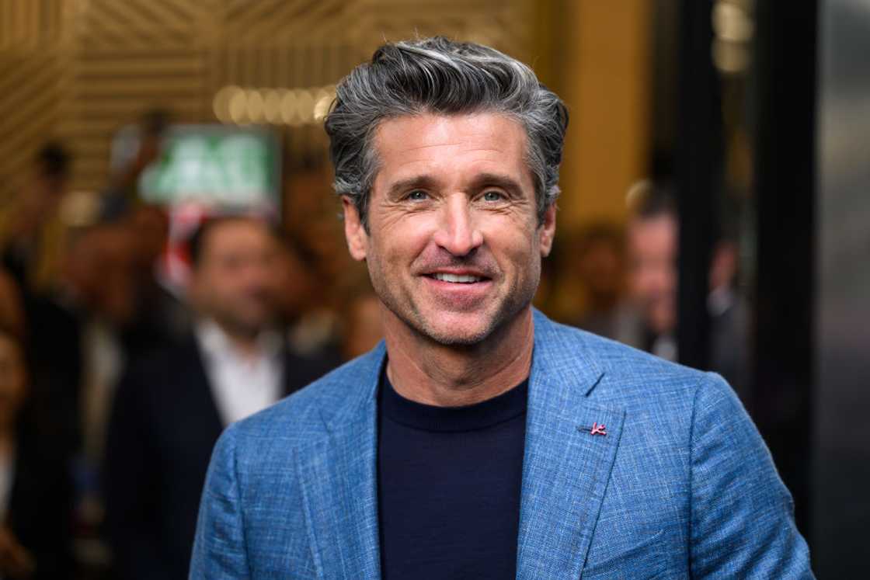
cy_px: 290
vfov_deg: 12.5
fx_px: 2658
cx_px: 435
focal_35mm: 110
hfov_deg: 18.6
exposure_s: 1/1250
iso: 1000
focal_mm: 110
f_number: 2.8
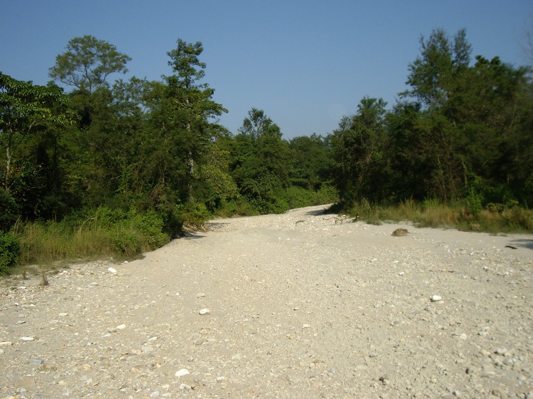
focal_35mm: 38
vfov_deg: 37.7
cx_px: 266
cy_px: 200
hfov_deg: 49.0
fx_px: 585
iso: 100
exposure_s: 1/1000
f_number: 4.3
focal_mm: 6.2
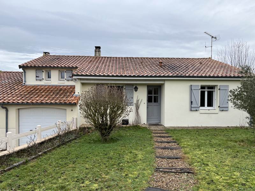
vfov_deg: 53.1
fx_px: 192
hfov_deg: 67.3
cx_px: 128
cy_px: 96
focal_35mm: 26
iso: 50
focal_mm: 5.1
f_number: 1.6
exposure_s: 1/935
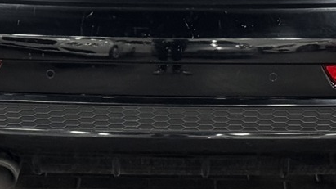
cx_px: 155
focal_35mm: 183
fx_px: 1630
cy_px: -192
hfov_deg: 11.8
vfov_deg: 6.4
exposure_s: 1/35
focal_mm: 6.86
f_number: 1.78
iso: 500
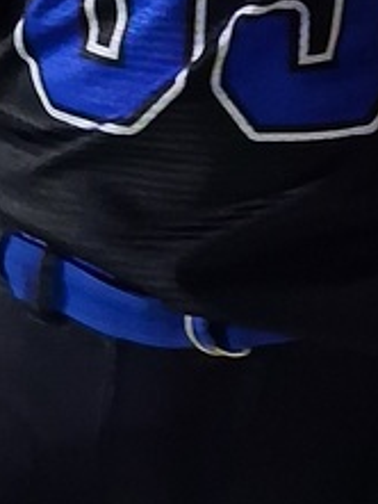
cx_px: 376
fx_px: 1818
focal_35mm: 125
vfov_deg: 15.2
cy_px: -103
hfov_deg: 11.7
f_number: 1.8
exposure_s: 1/24
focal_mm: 4
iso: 640
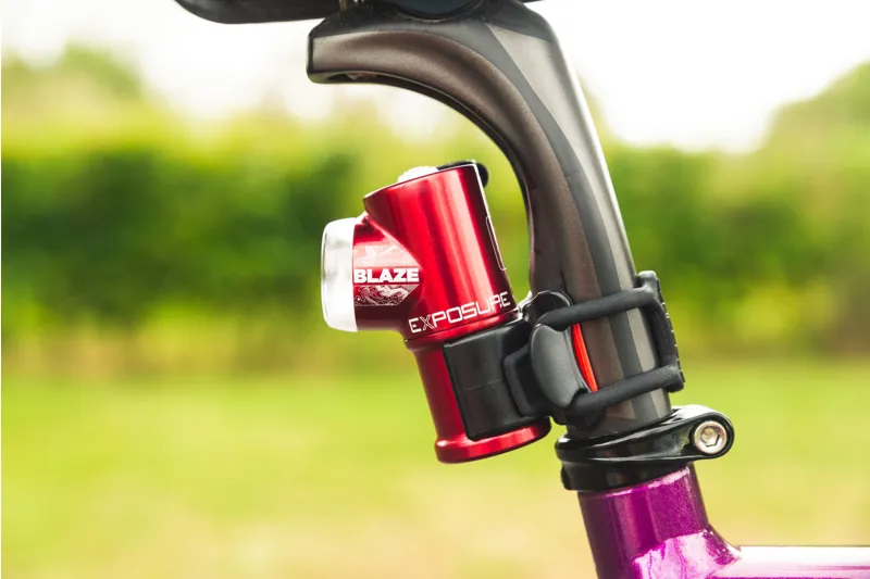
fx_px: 1691
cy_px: 290
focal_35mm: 70
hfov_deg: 28.8
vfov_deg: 19.4
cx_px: 435
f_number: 6.3
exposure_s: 1/400
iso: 400
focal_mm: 70
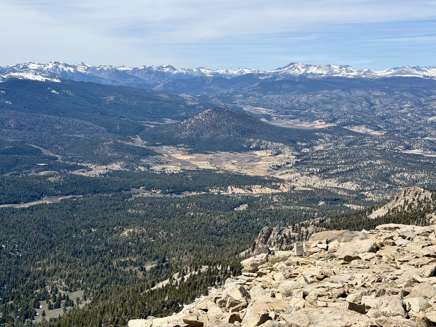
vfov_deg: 30.3
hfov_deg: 39.7
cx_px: 218
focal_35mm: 48
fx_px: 605
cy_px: 164
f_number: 1.78
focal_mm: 6.76
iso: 80
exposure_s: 1/6536
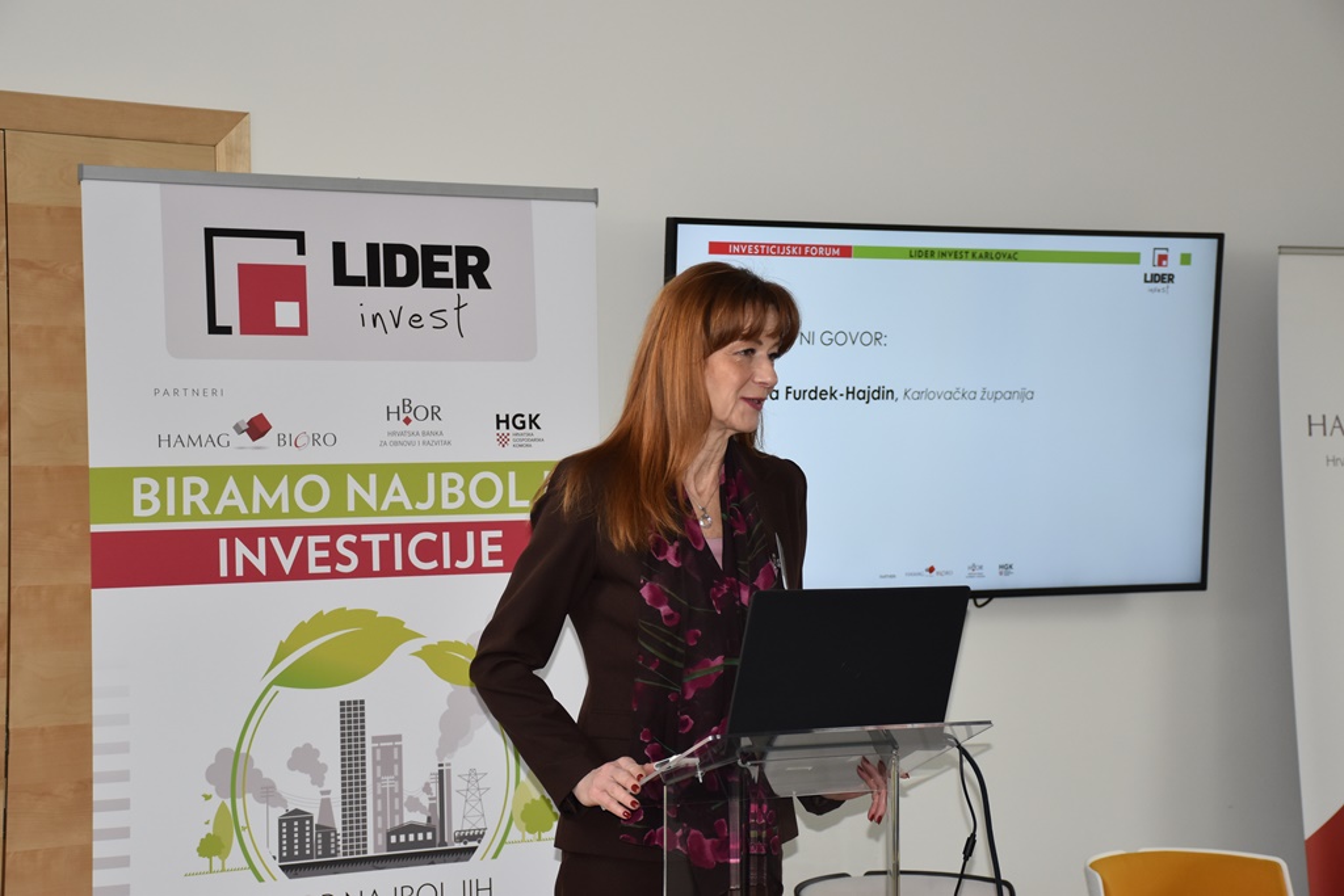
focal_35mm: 72
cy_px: 448
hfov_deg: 28.1
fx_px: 2688
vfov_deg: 18.9
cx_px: 672
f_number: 5
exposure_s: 1/200
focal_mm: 48
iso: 720
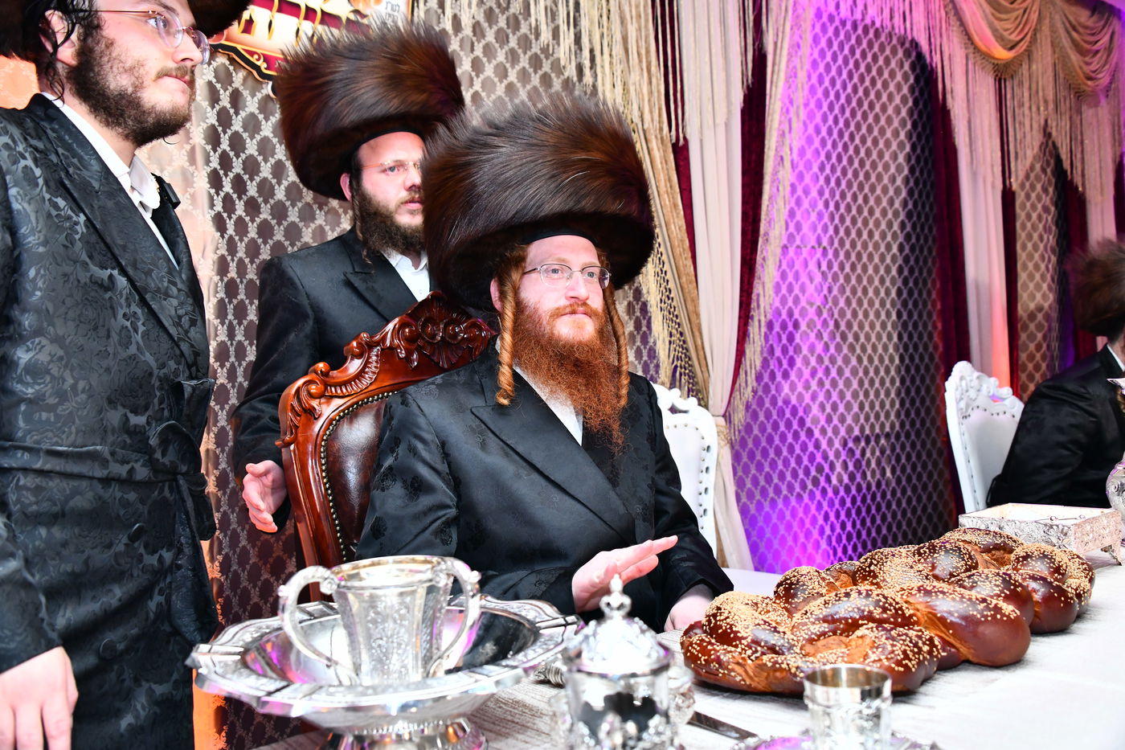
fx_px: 1062
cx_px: 562
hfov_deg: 55.8
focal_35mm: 34
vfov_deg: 38.9
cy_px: 375
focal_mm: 34
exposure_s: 1/200
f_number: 5.6
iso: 1250
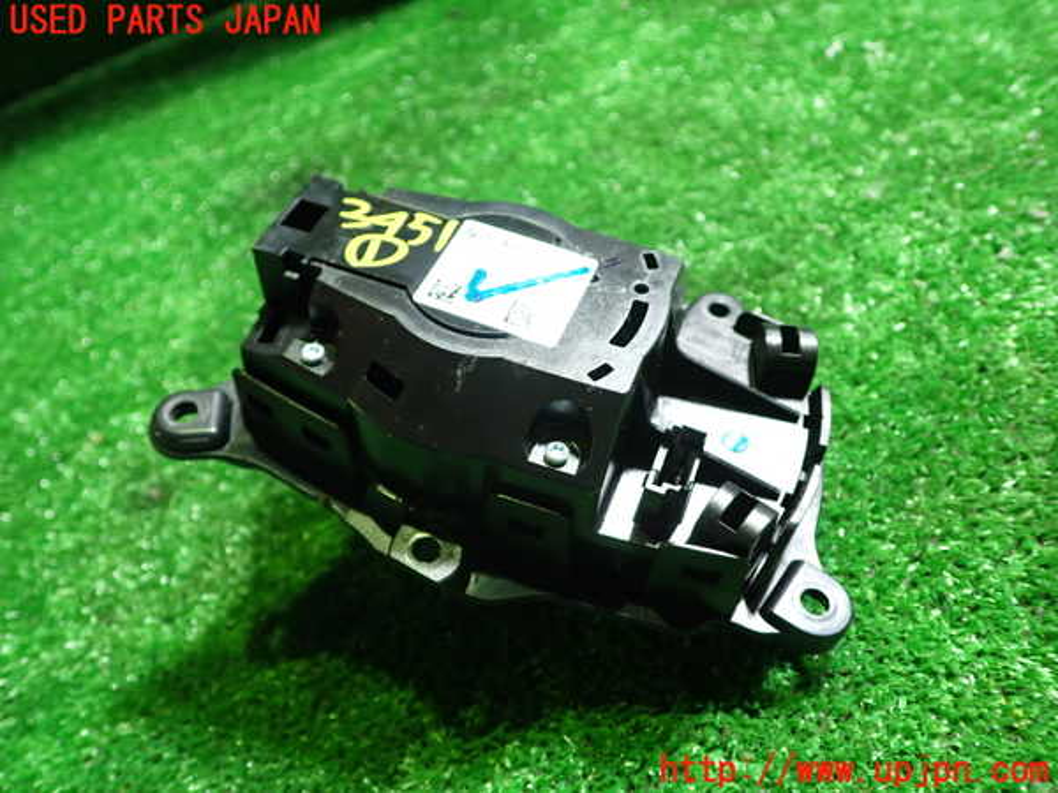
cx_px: 529
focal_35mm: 30
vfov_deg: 46.8
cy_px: 396
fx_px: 917
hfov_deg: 60.0
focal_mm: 5.4
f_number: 2.3
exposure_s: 1/30
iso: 400
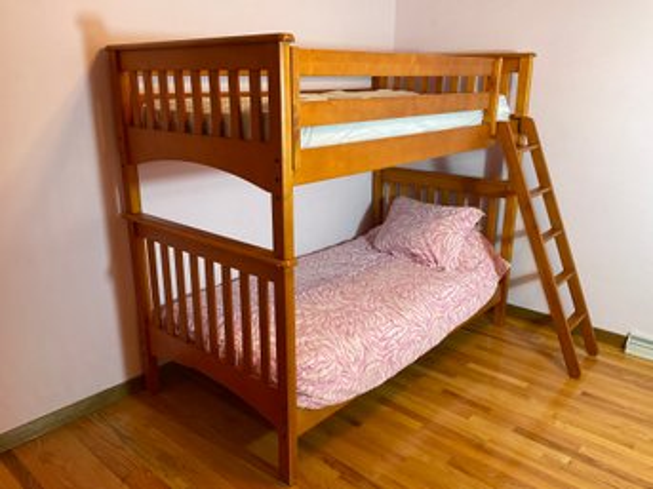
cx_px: 326
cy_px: 244
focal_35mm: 29
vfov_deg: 48.2
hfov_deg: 61.7
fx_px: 547
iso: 80
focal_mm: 3
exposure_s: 1/60
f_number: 1.8
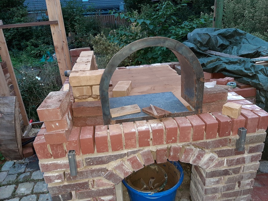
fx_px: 201
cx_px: 134
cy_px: 100
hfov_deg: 67.3
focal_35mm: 26
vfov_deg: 53.0
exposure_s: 1/25
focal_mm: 3.93
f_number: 1.7
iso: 400
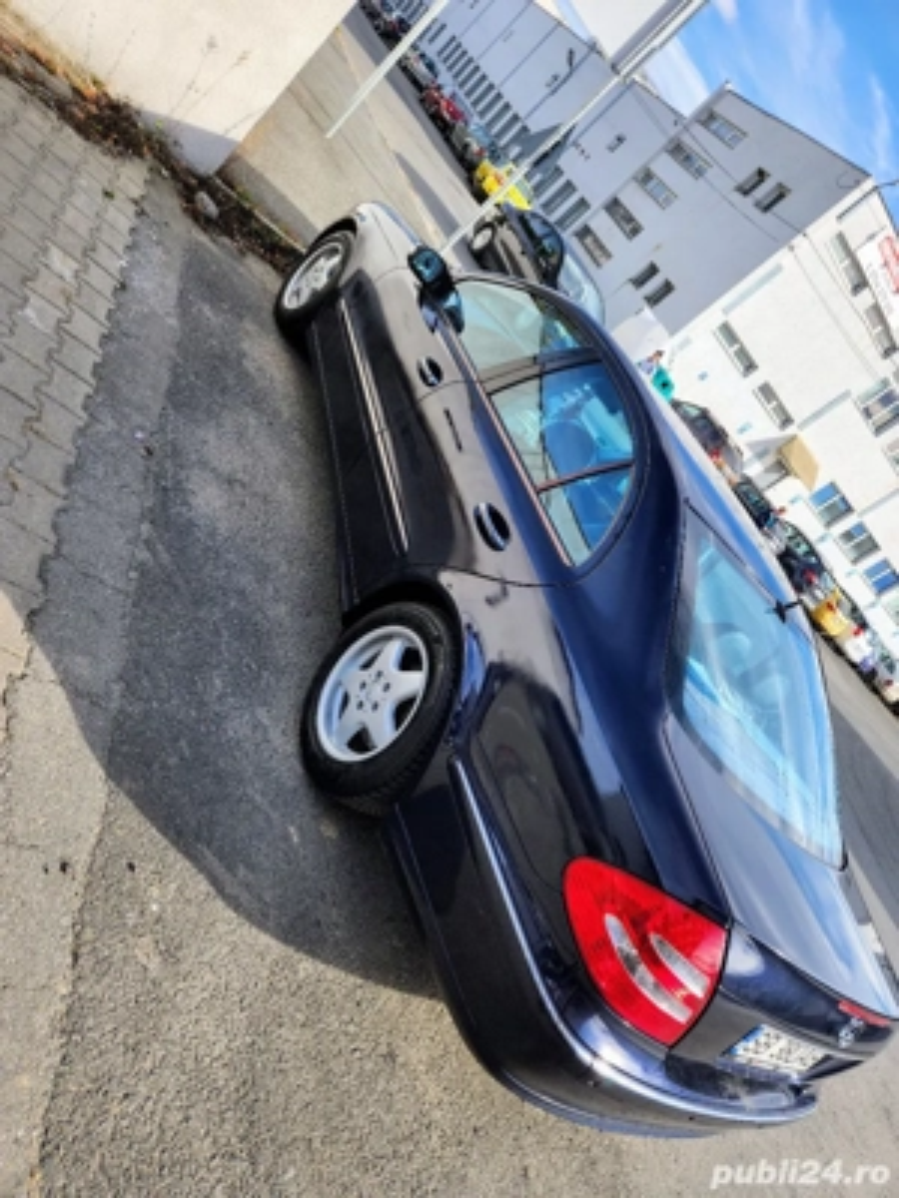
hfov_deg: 58.9
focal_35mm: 23
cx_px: 450
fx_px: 796
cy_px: 599
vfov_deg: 73.9
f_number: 1.8
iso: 20
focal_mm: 5.4
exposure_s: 1/769
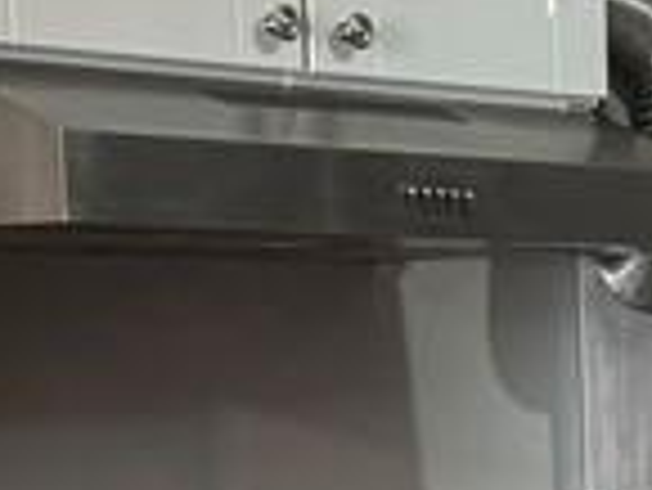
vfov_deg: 8.6
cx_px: 908
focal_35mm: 169
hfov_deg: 11.3
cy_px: 737
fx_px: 3186
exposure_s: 1/60
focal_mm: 6.76
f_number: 1.78
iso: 200
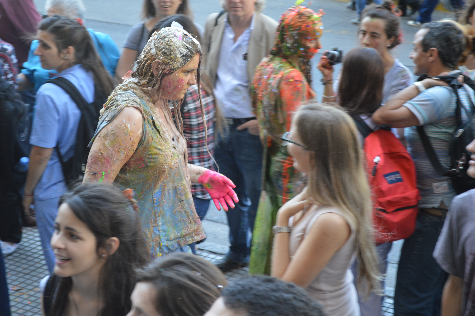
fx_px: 1088
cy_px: 158
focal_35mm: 82
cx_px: 238
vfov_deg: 16.5
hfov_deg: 24.6
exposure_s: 1/80
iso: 400
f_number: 5.6
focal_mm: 55
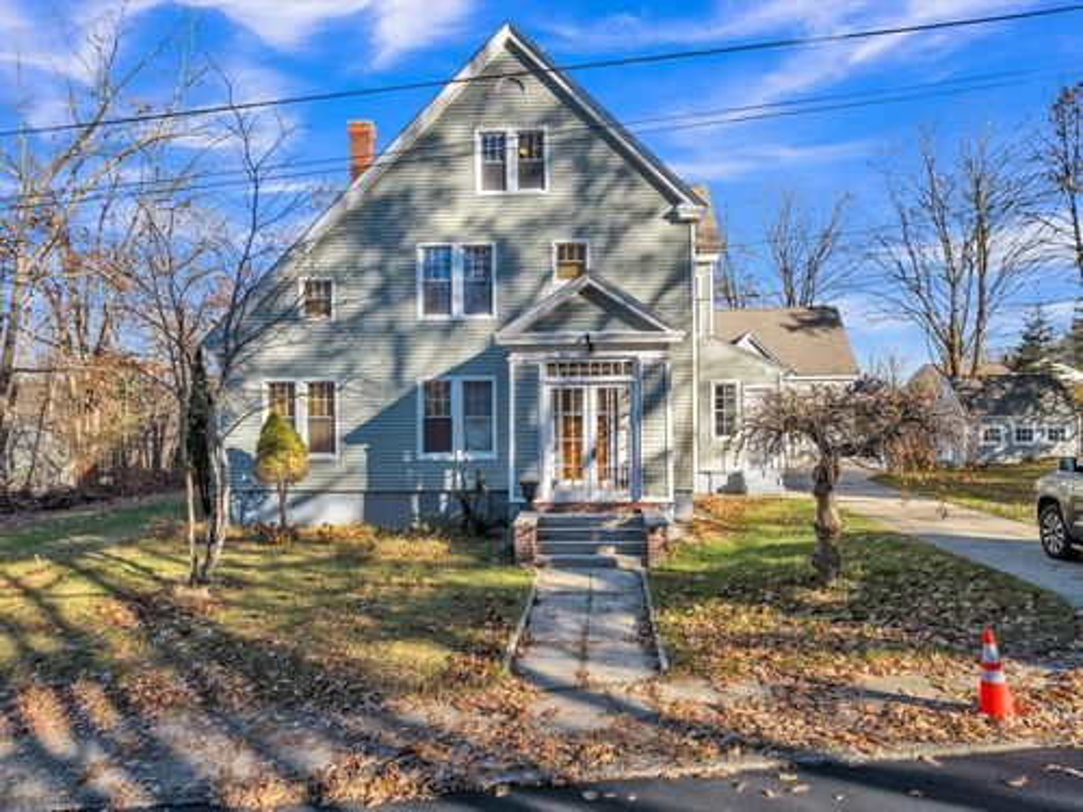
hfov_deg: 71.6
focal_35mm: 24
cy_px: 406
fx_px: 751
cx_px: 542
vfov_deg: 56.8
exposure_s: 1/60
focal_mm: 12.29
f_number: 2.8
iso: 150
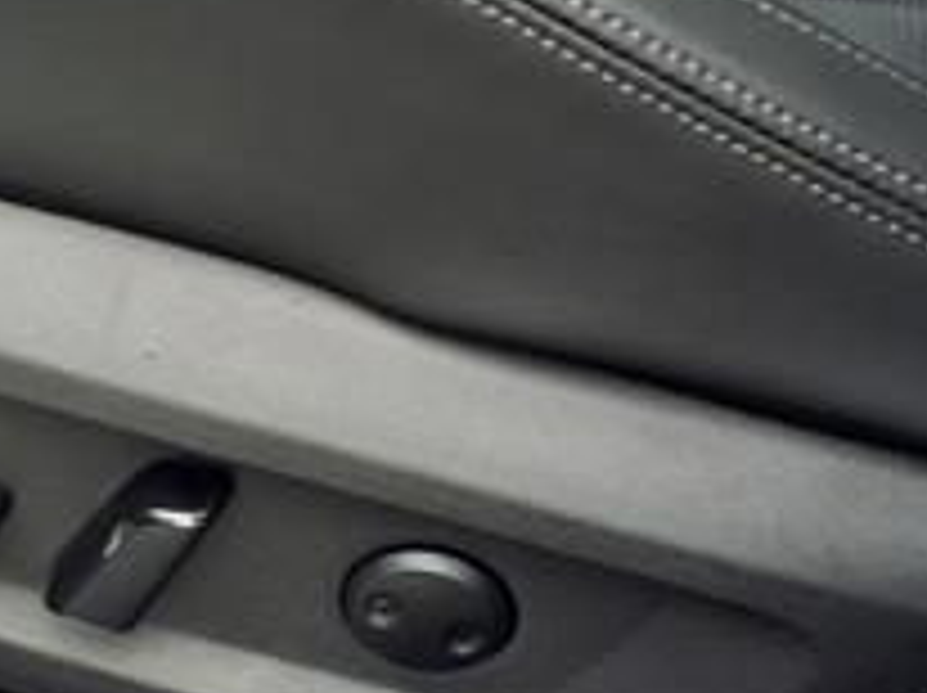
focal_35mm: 84
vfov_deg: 17.4
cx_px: 171
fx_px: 2247
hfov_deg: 22.9
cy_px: 508
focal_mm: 3.58
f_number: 1.9
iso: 40
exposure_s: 1/208
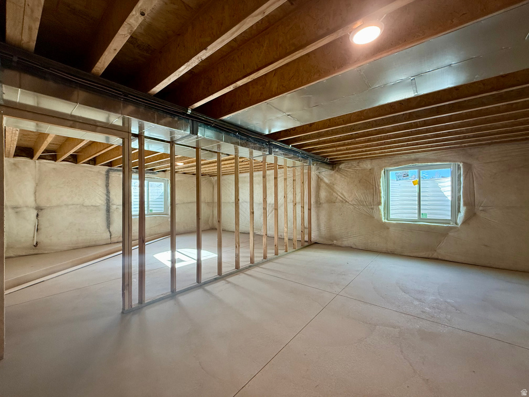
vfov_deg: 85.7
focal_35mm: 14
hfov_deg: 102.1
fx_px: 214
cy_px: 198
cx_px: 264
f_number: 2.2
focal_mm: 2.22
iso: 250
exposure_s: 1/120
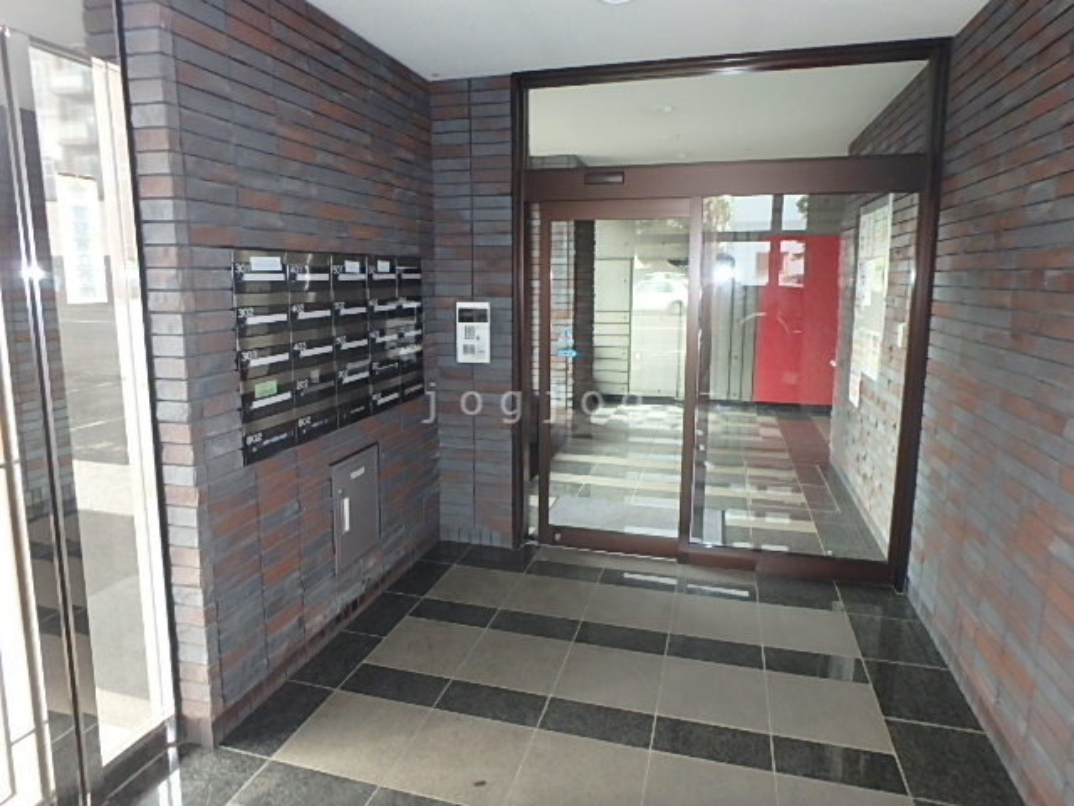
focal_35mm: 21
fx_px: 652
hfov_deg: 79.0
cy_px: 403
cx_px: 537
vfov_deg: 63.4
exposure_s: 1/30
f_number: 3.5
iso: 400
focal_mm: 3.7
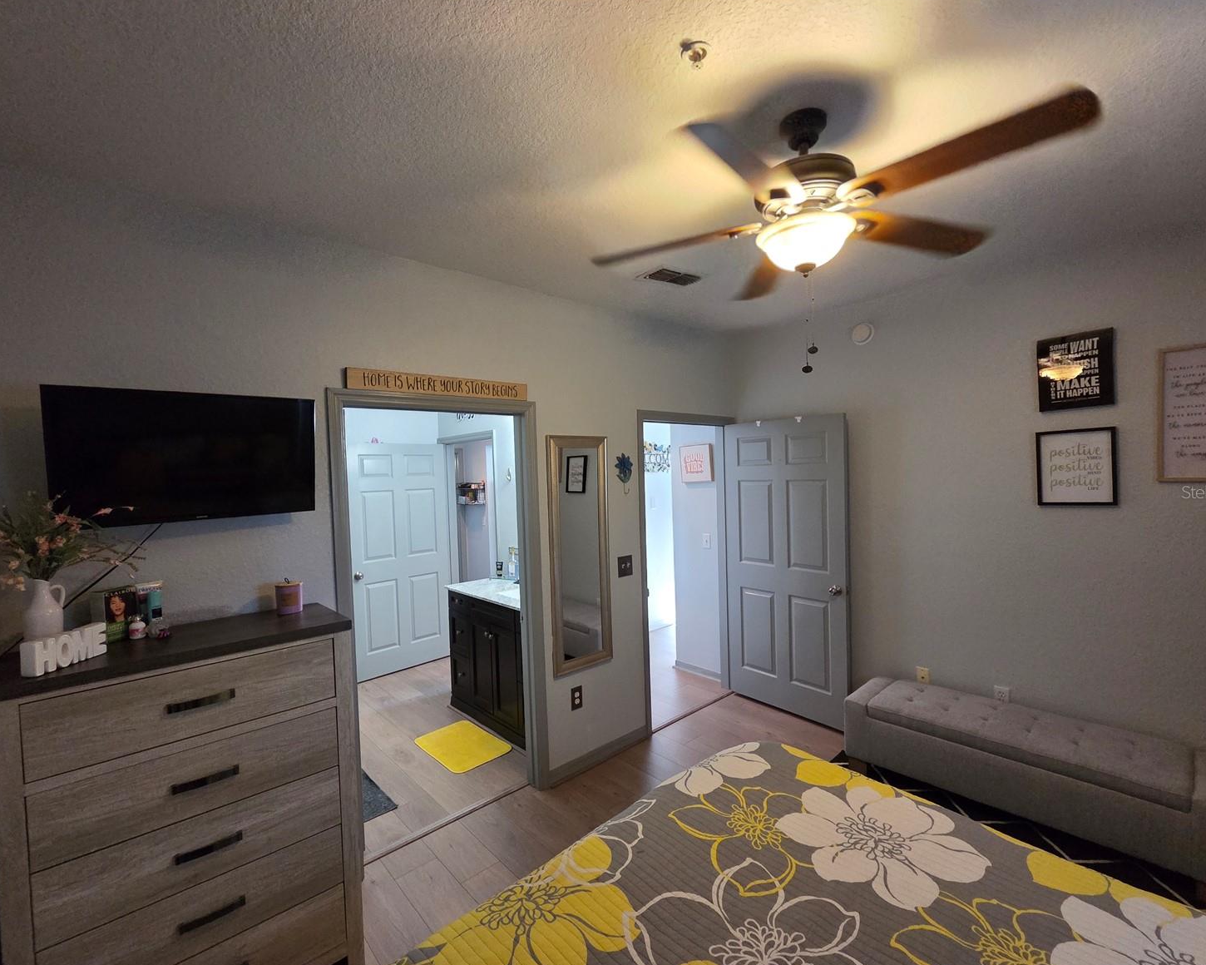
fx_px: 500
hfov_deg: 100.7
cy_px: 492
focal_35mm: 14
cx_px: 595
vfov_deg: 88.0
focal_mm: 2.2
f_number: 2.2
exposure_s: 1/60
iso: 800
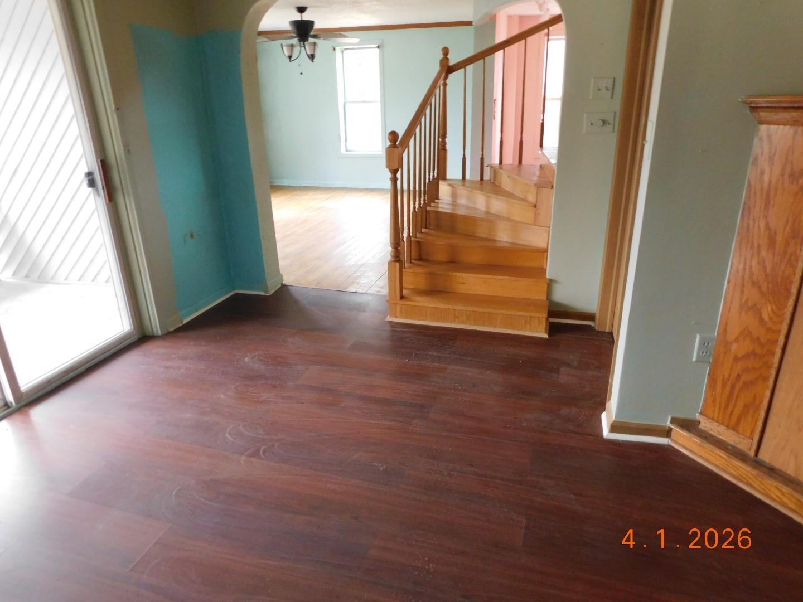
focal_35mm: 23
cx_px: 402
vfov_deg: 58.9
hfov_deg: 73.9
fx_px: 534
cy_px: 301
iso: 400
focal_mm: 4
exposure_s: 1/25
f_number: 3
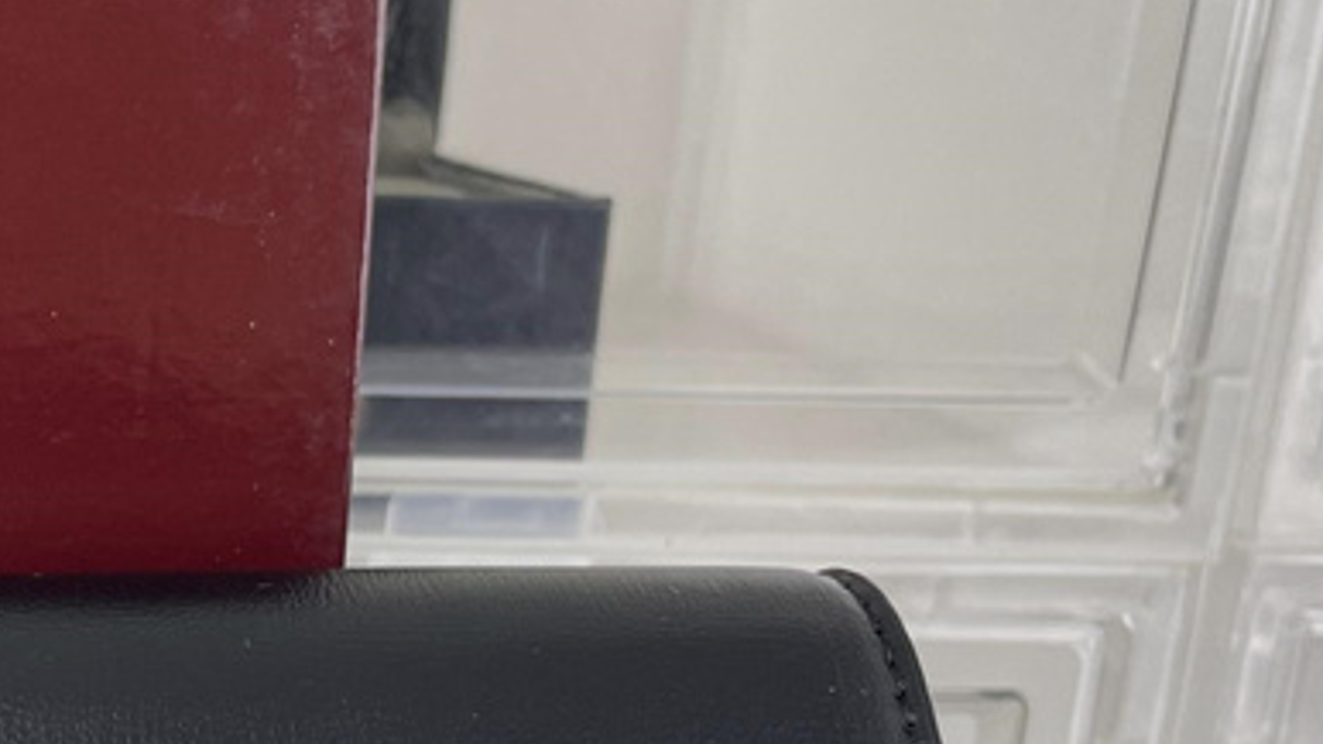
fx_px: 3087
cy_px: 1083
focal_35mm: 88
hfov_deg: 22.3
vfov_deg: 13.1
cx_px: -267
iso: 32
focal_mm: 4.2
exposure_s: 1/100
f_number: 1.6
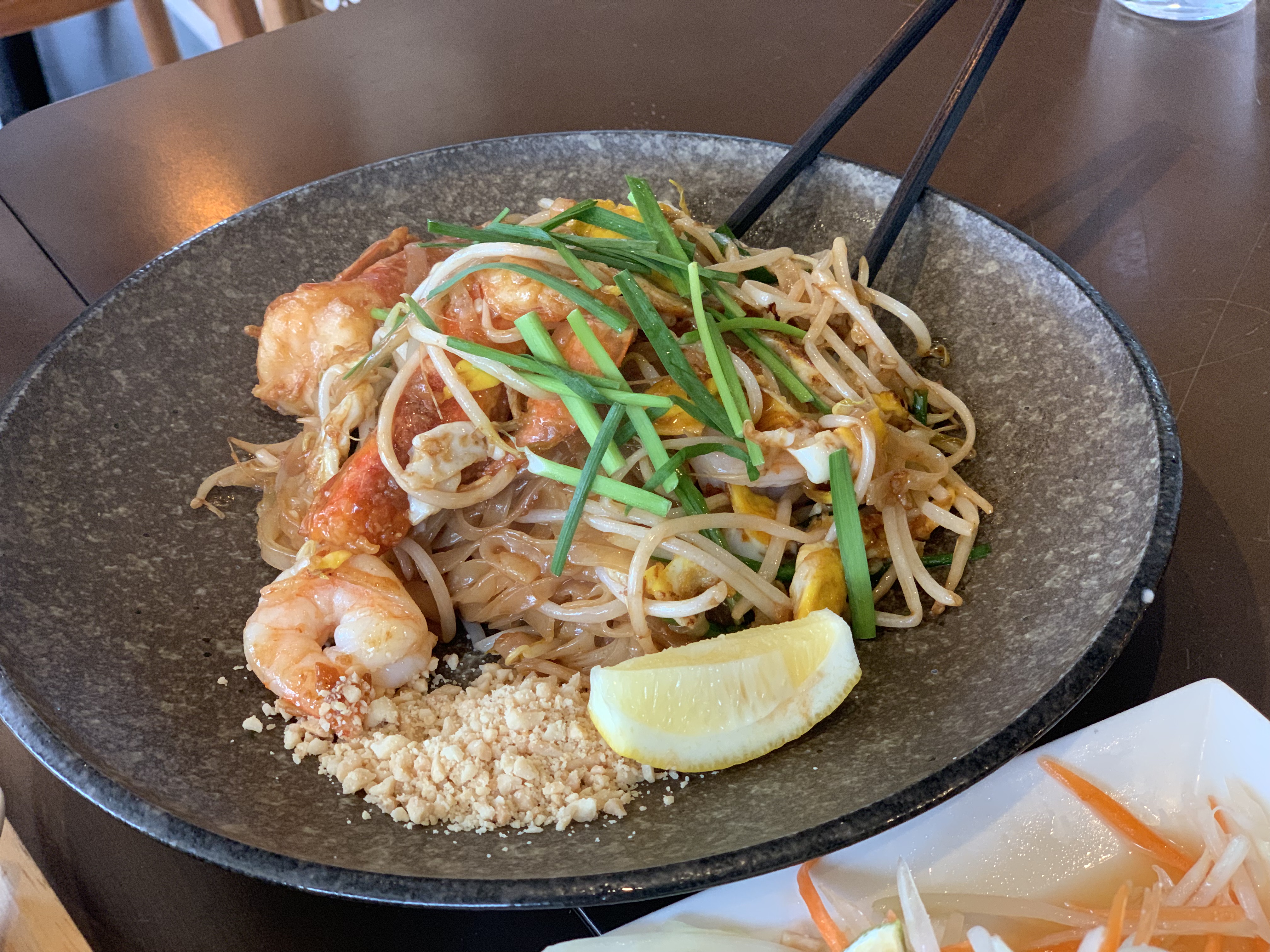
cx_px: 635
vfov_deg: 28.0
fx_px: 1908
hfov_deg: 36.8
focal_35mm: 52
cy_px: 476
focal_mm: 6
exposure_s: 1/60
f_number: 2.4
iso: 200
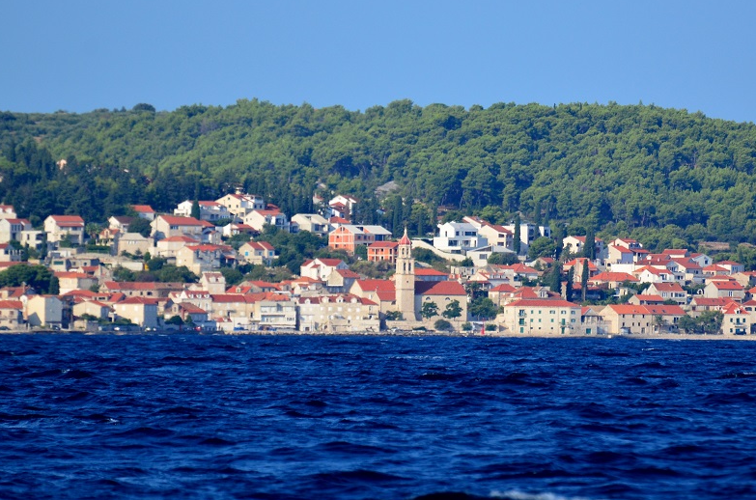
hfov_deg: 3.6
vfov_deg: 2.4
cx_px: 453
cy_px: 191
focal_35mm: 574
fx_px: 12025
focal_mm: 300
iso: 400
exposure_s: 1/1600
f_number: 5.6
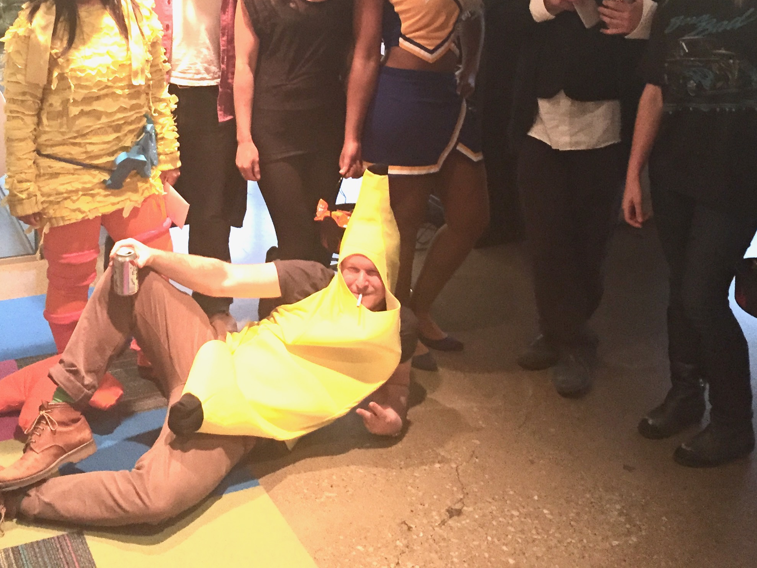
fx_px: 1050
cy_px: 99
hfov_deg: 39.4
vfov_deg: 29.4
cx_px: 288
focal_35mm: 48
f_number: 2.2
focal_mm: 4.15
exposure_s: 1/30
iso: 250
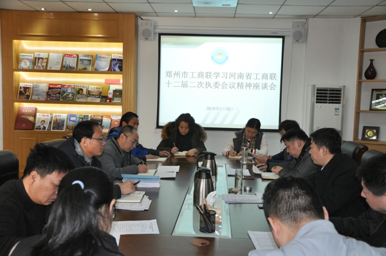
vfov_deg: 35.4
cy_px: 128
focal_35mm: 38
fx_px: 401
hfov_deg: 51.4
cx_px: 193
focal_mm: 25
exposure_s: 1/125
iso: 800
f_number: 4
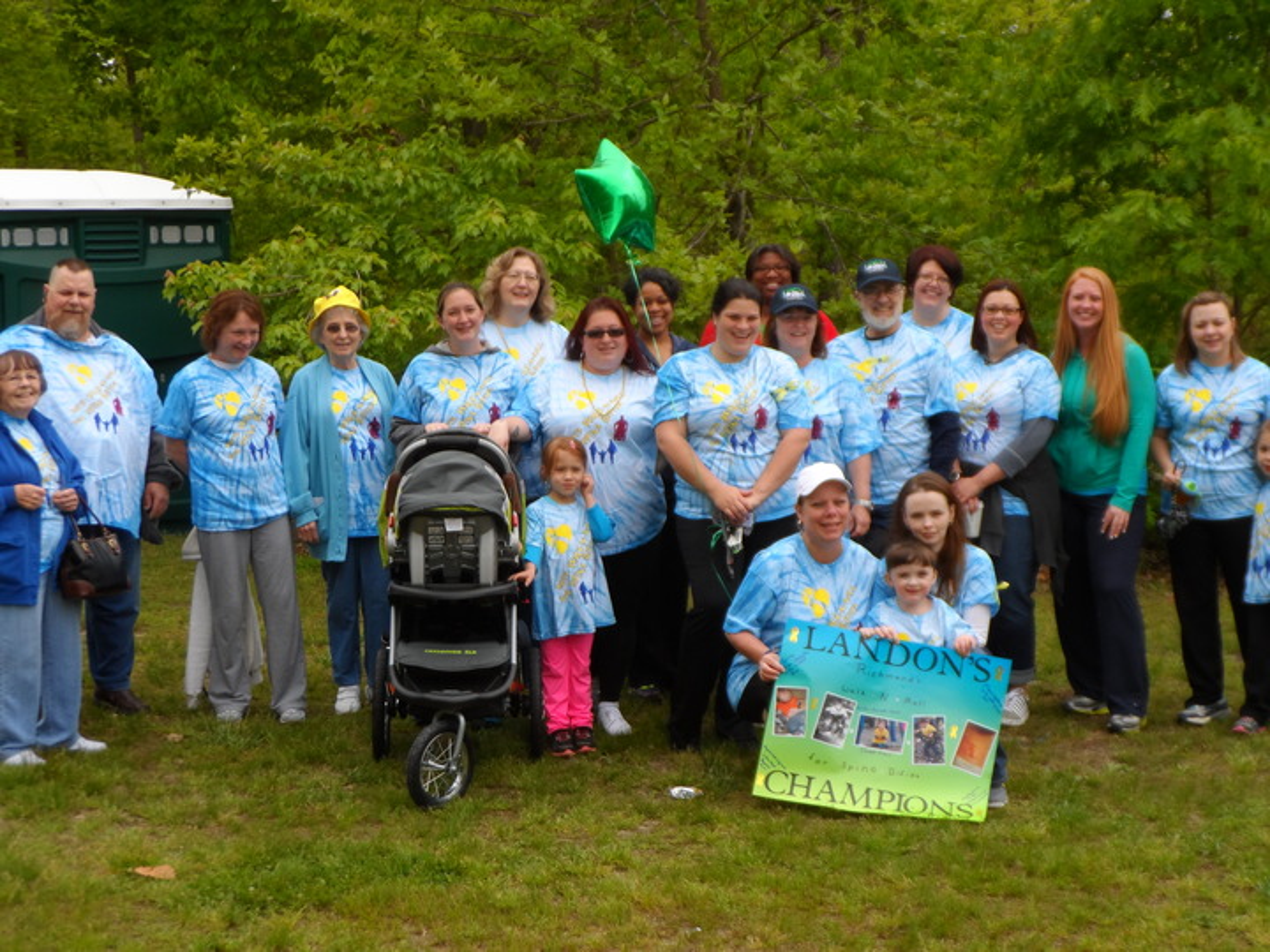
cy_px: 476
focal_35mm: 62
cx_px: 635
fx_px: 2275
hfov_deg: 31.2
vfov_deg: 23.7
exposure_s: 1/180
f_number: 4.2
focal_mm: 10.2
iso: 80
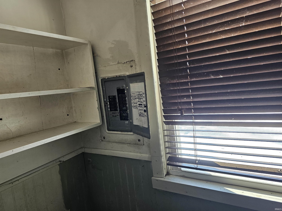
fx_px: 187
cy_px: 106
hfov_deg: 73.9
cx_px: 141
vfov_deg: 58.9
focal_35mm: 23
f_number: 1.7
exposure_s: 1/149
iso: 160
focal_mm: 6.3
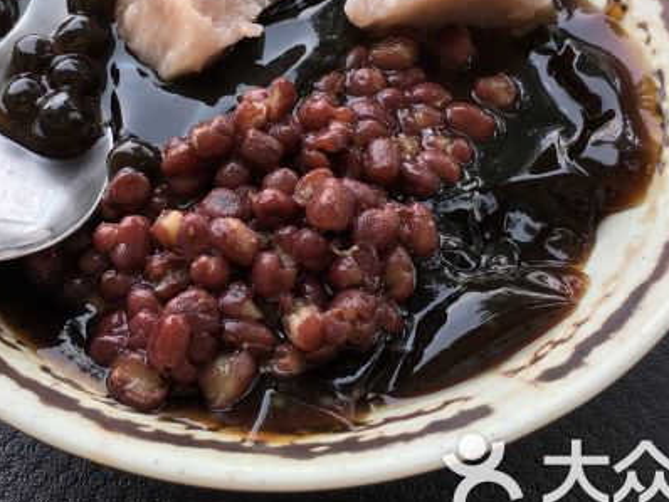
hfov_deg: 37.4
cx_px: 276
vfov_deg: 28.1
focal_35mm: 51
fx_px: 986
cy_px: 120
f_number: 2.2
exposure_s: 1/100
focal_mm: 4.15
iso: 32
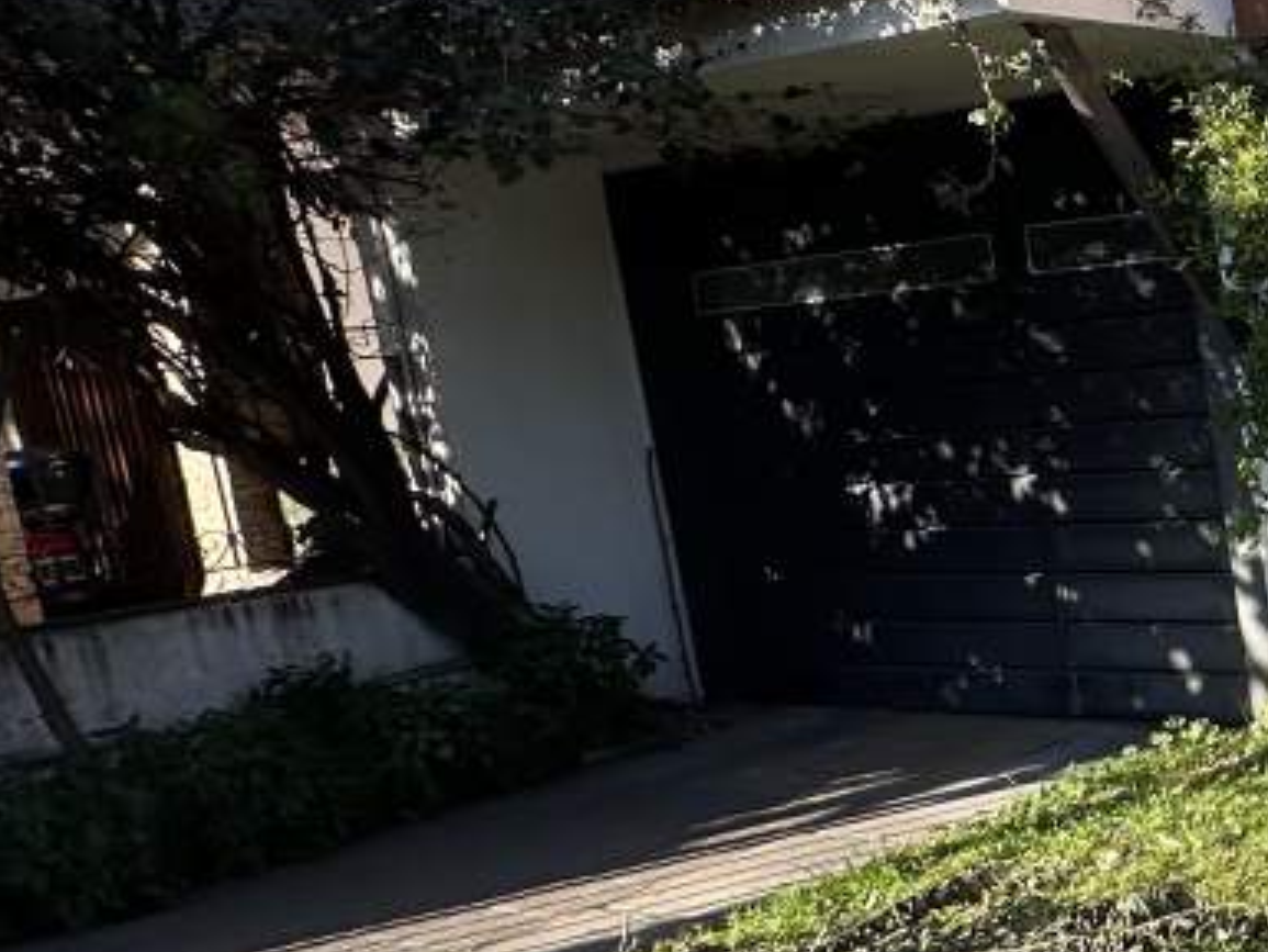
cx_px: 1910
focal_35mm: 44
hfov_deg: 28.1
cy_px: 496
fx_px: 1612
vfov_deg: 32.9
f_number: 2.2
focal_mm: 2.22
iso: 40
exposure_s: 1/703
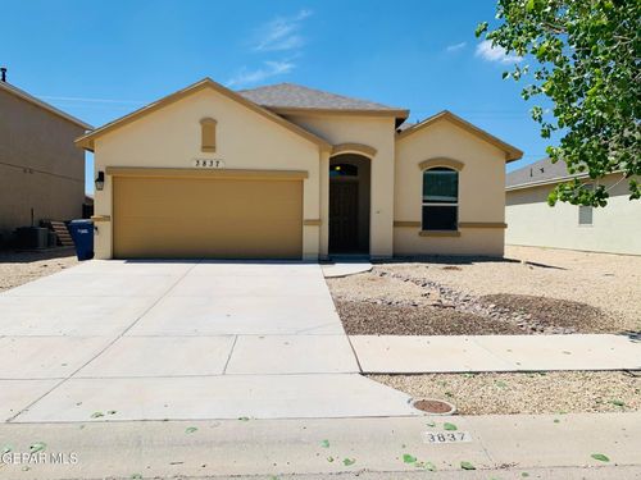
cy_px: 240
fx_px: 481
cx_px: 320
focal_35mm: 26
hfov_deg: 67.3
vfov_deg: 53.1
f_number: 1.8
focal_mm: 4.25
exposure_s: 1/3937
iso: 25
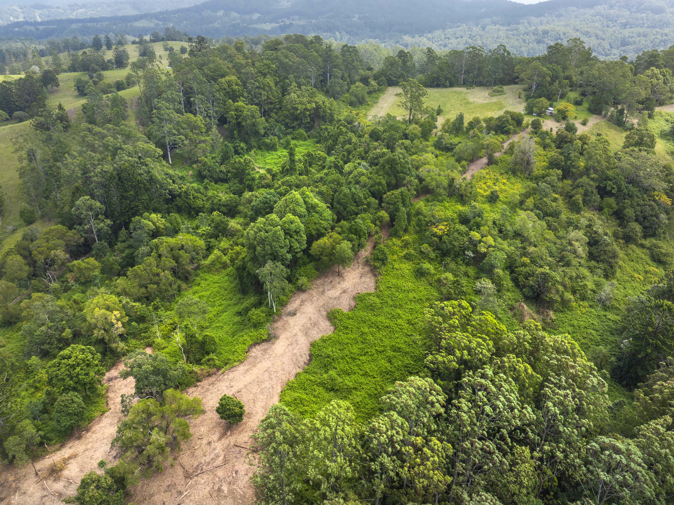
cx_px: 337
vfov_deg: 56.8
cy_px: 252
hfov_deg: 71.6
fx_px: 467
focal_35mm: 24
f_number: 5.6
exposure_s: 1/160
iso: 100
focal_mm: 12.29
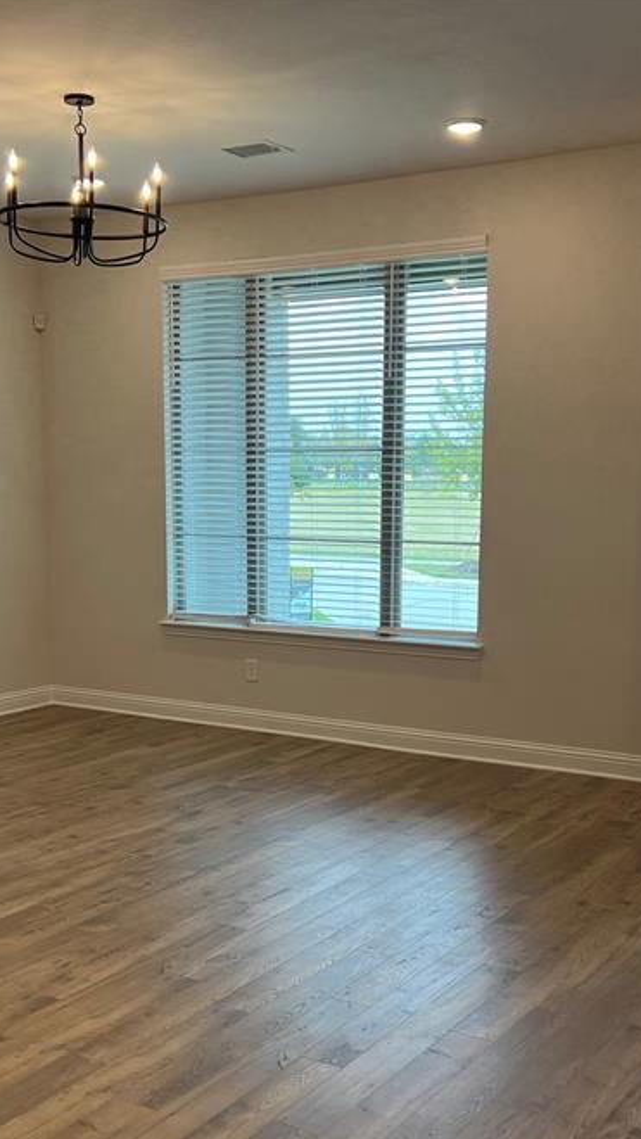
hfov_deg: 27.1
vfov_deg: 46.2
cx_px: 304
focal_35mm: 44
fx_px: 1329
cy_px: 655
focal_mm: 5.7
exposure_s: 1/160
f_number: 1.5
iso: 64
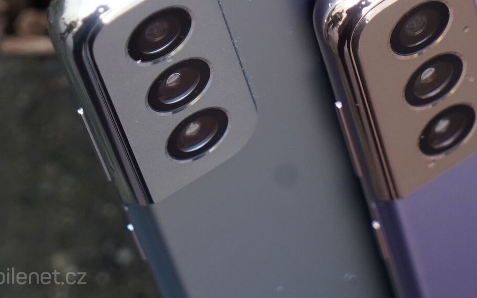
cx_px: 400
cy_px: -23
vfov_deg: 8.7
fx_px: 1938
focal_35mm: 149
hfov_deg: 13.9
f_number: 6.3
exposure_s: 1/125
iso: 800
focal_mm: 70
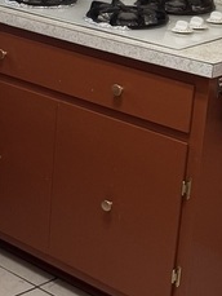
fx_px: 965
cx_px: -210
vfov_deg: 17.2
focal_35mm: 113
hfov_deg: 11.8
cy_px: 44
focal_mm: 6.76
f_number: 1.78
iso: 125
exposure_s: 1/60
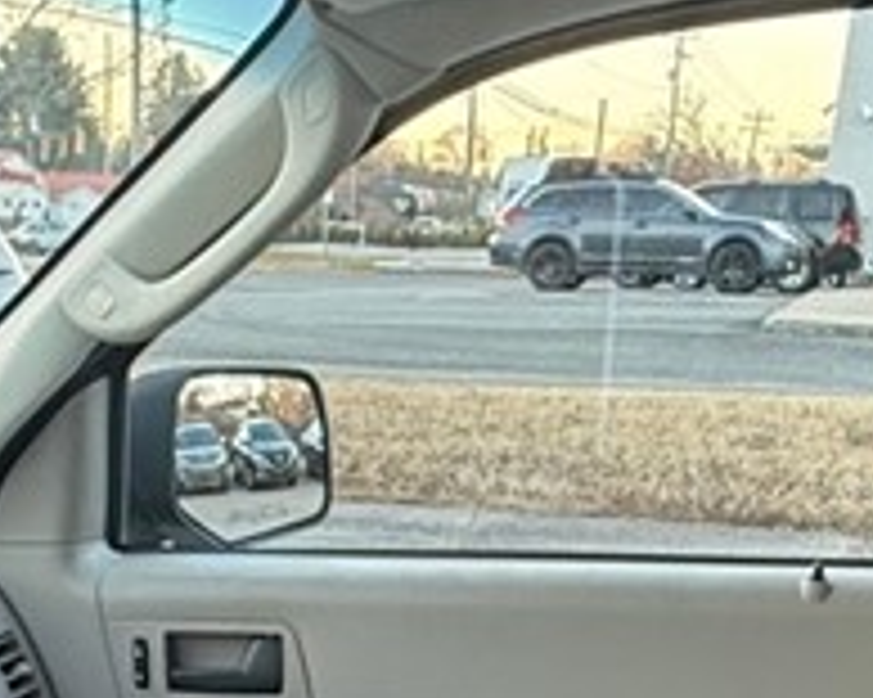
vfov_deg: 18.6
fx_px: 1859
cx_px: 256
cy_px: 1072
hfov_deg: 26.2
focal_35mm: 72
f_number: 2.2
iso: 200
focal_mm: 2.22
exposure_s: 1/99
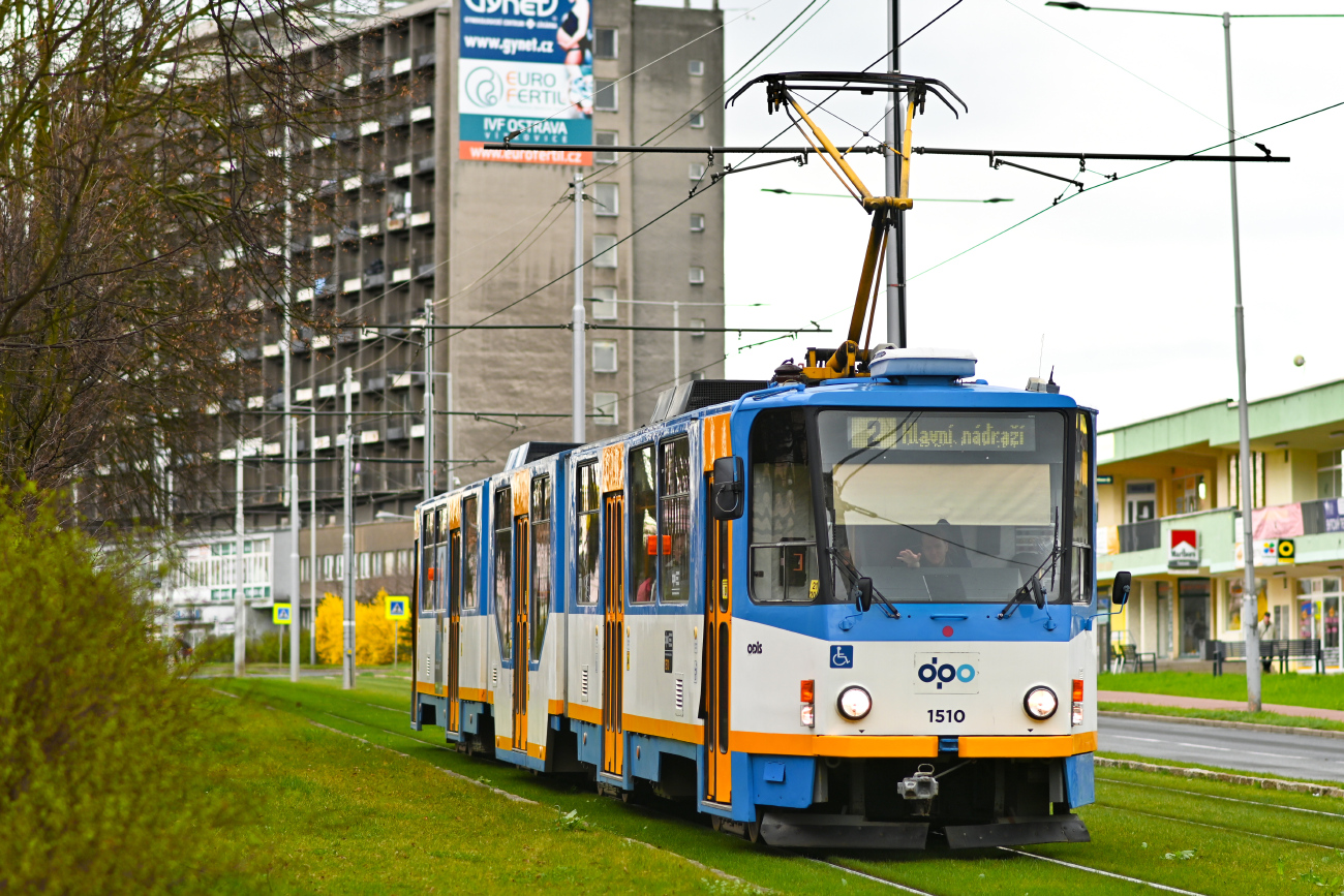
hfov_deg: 16.1
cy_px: 448
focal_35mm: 128
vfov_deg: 10.8
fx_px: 4760
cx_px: 672
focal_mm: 85
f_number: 2.5
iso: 125
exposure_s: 1/400
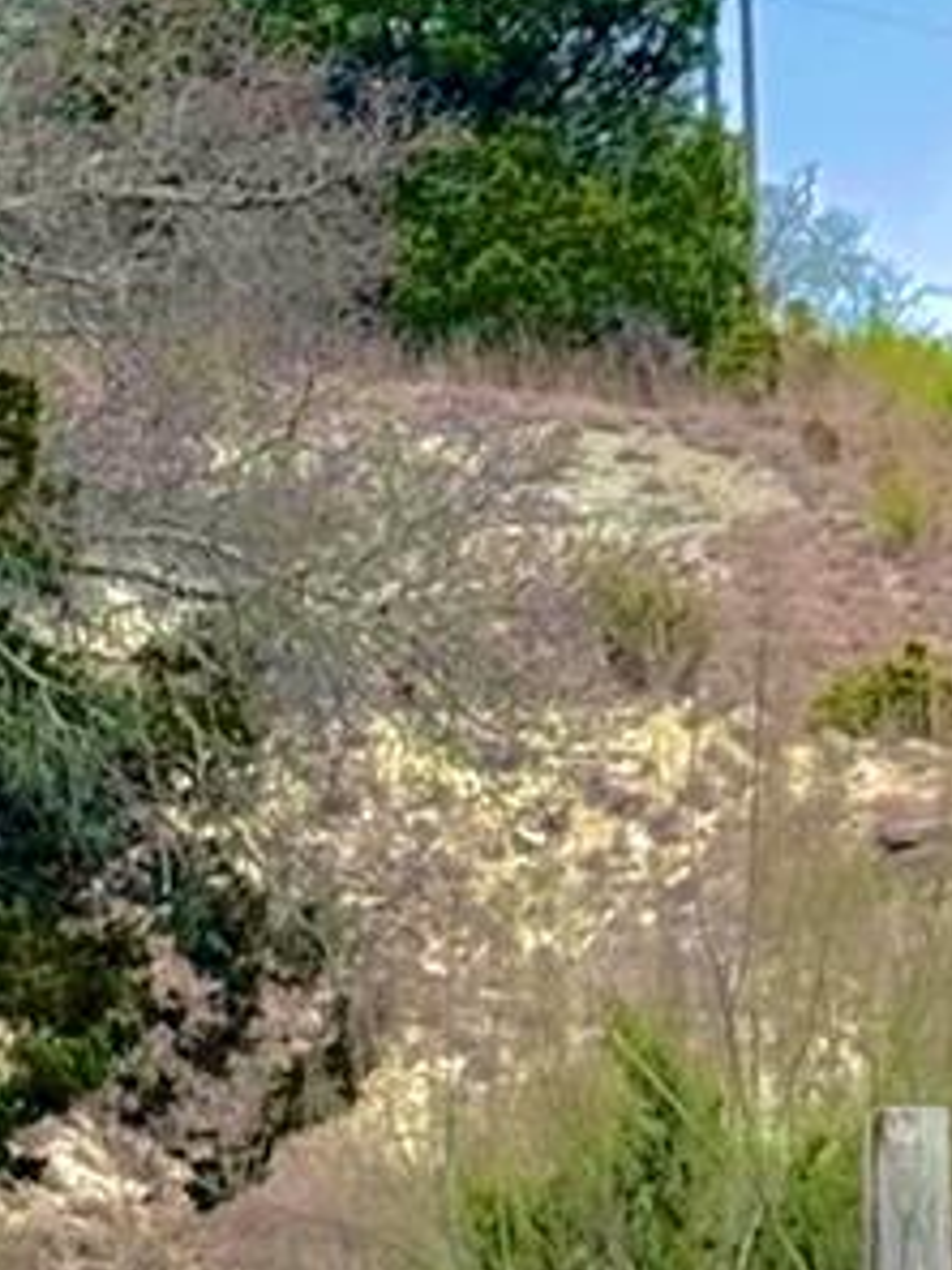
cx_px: 2024
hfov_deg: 5.8
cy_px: 489
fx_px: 9131
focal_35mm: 249
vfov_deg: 8.0
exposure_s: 1/2833
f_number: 1.78
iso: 64
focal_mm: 6.76
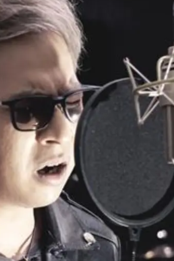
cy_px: 221
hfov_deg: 5.2
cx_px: 19
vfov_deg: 7.8
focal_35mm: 262
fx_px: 1899
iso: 3200
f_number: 5
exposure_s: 1/80
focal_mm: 75
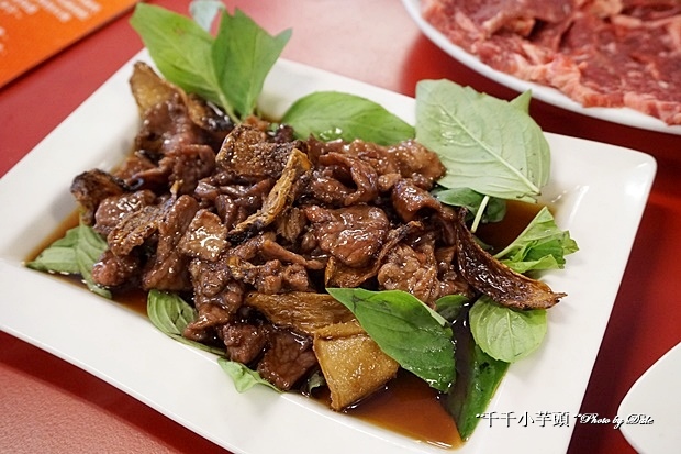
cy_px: 227
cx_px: 340
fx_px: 738
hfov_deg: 49.6
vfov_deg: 34.2
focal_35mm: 39
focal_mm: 26
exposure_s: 1/60
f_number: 5.6
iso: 1600
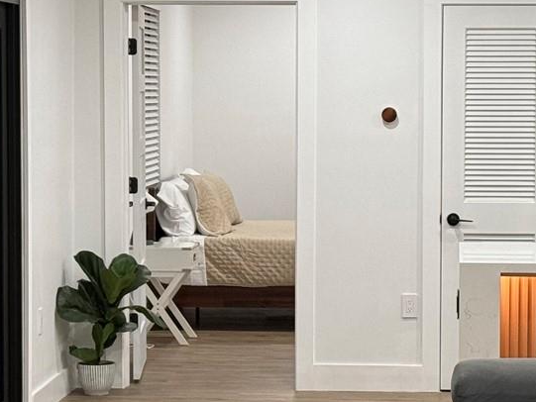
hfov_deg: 13.9
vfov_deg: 10.4
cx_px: 305
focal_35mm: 142
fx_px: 2199
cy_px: 239
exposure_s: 1/60
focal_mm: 6.76
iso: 125
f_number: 1.78
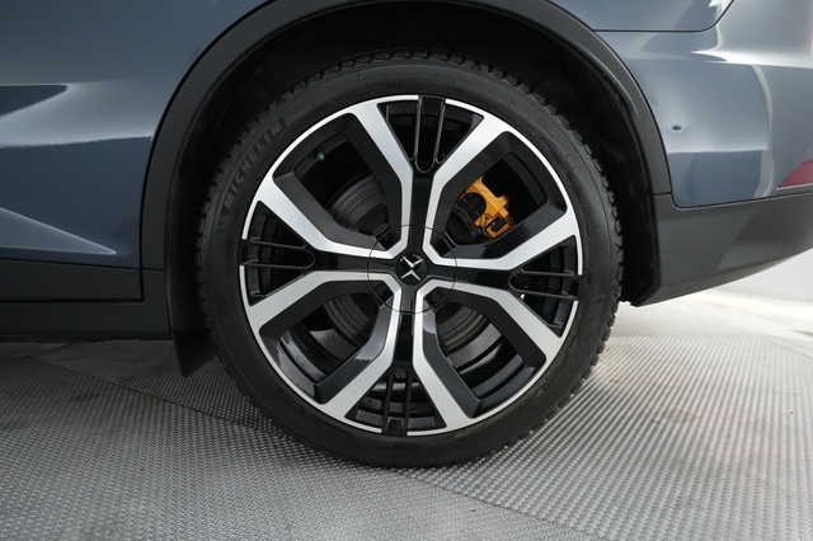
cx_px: 406
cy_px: 270
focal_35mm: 25
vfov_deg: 51.2
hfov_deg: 71.5
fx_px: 564
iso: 6400
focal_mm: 25
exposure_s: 1/400
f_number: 2.8
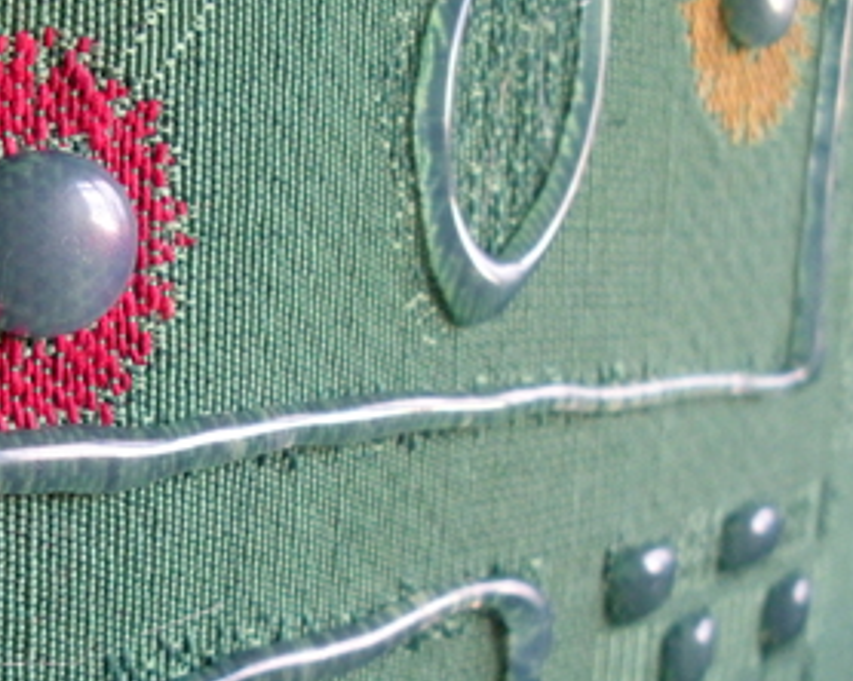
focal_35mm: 57
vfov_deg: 26.3
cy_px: 503
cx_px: 270
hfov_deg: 32.7
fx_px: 1438
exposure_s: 1/23
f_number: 3.5
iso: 400
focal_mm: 6.3
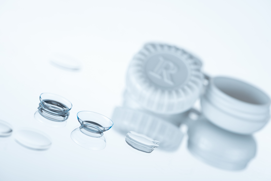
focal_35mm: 105
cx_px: 136
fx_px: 791
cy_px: 90
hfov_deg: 19.5
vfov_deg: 13.1
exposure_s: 1/160
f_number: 11
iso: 80
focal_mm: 105
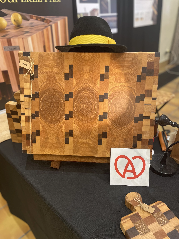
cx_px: 90
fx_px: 179
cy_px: 120
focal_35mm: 26
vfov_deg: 67.3
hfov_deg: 53.1
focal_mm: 4.2
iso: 125
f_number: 1.6
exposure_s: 1/50
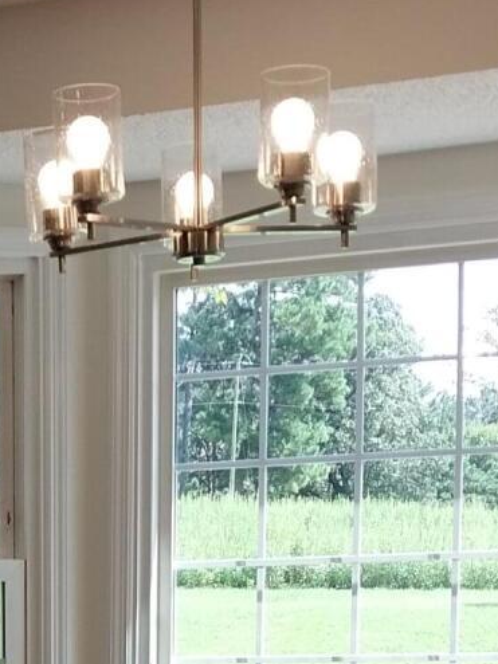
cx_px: -97
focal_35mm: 105
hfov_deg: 13.7
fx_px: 2015
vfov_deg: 17.4
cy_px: 899
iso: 32
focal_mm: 4
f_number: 1.8
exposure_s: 1/120
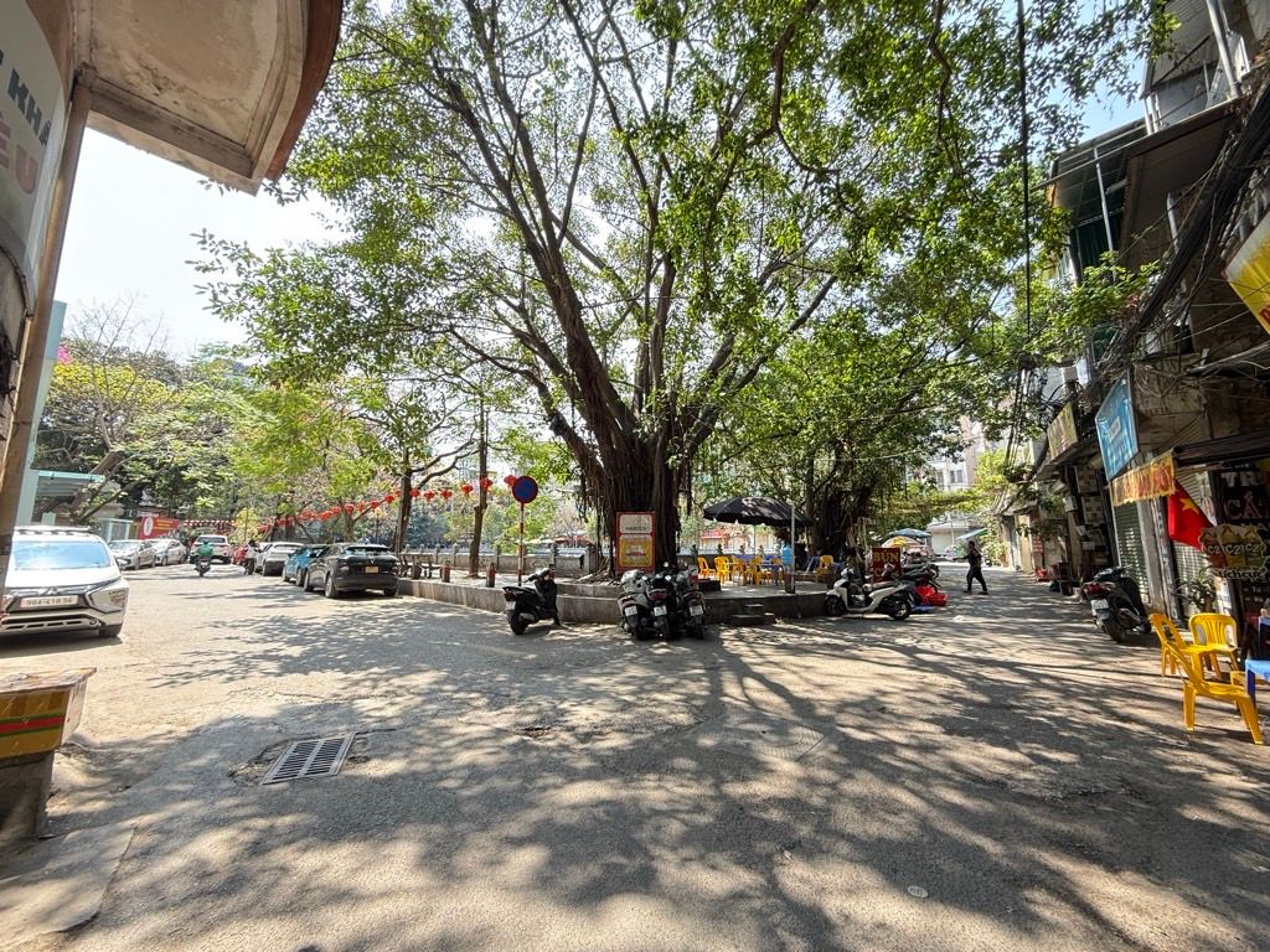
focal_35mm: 14
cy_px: 476
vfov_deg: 85.7
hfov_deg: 102.1
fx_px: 514
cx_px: 635
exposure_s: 1/116
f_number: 2.2
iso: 64
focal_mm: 2.22
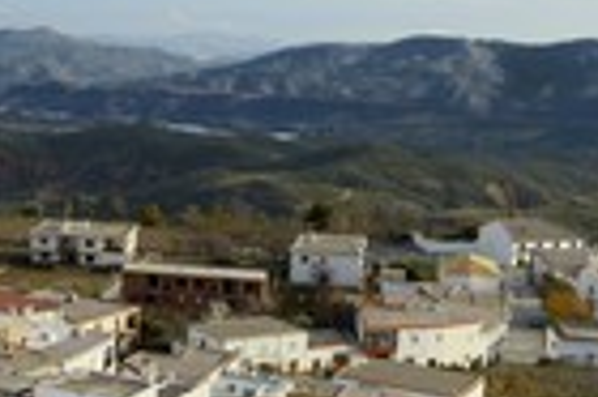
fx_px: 1195
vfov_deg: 18.8
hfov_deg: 26.6
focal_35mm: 72
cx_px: 0
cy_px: 256
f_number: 6.3
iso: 200
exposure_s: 1/1000
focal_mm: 24
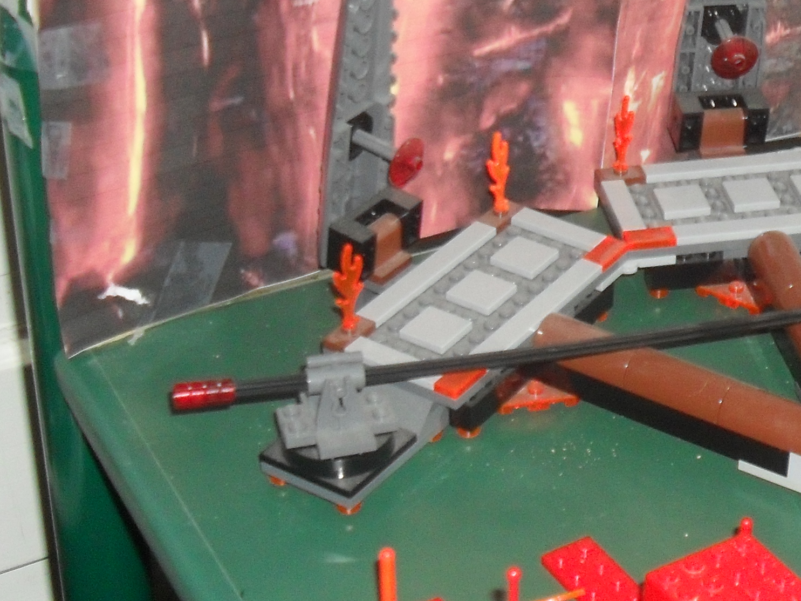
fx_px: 1990
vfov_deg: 17.1
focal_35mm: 86
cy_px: 176
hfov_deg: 21.7
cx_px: 866
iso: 200
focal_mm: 6.3
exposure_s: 1/45
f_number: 3.2
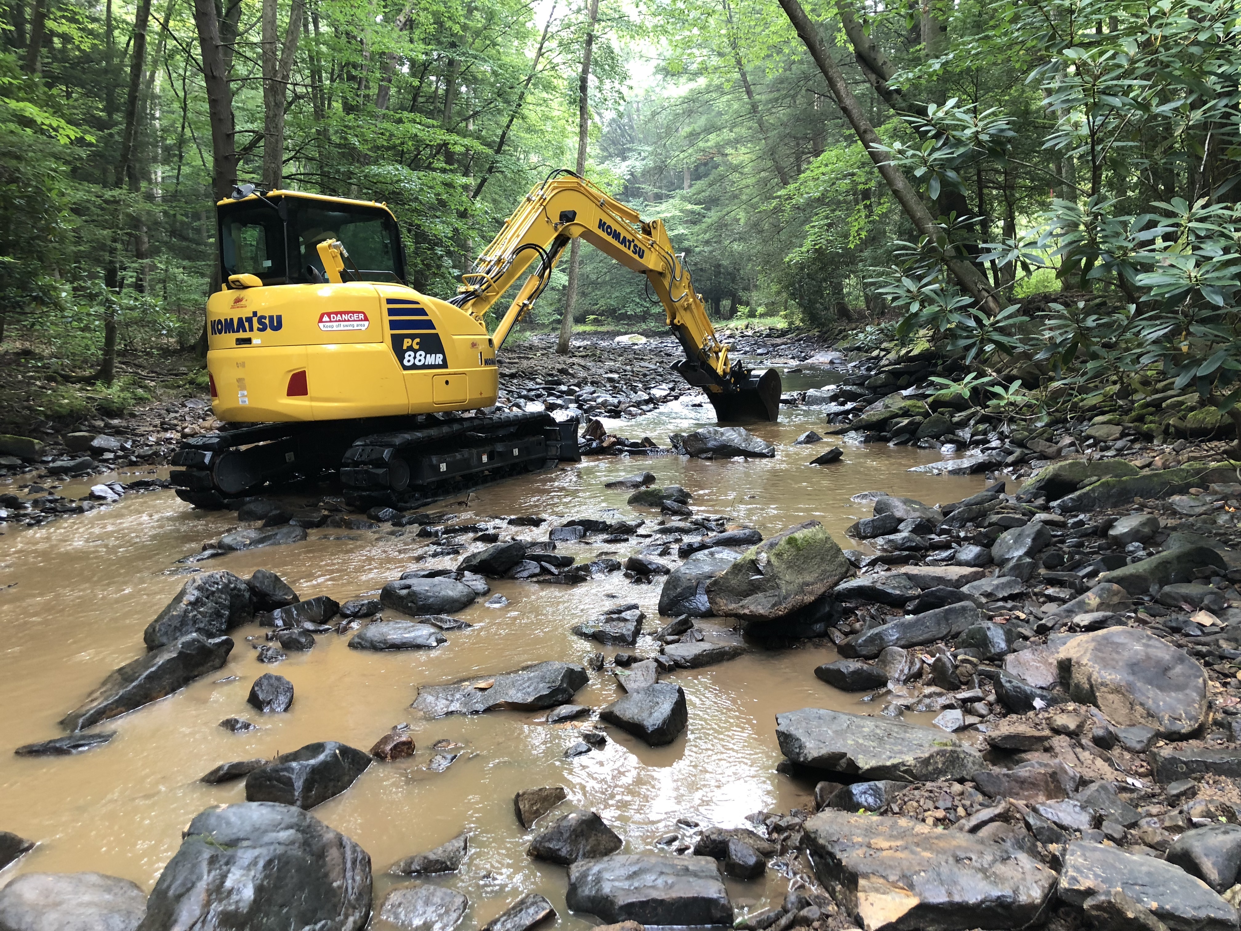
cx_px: 620
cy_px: 466
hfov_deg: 63.4
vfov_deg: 49.7
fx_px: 1004
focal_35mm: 28
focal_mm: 4
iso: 40
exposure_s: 1/24
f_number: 1.8
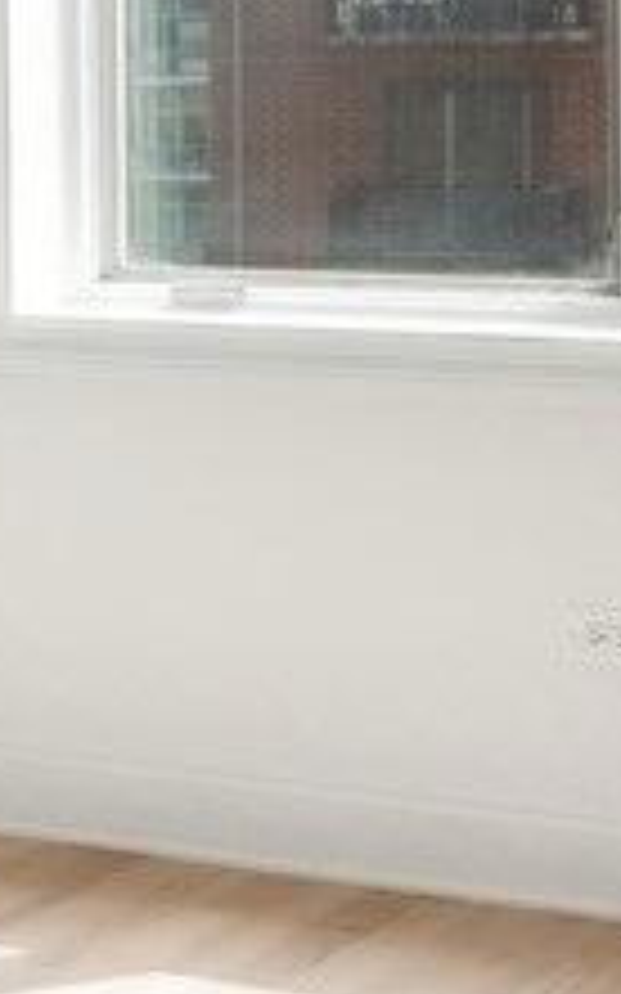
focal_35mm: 118
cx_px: -284
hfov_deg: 10.7
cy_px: 117
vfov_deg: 17.4
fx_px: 3197
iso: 320
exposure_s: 1/200
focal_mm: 16
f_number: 8
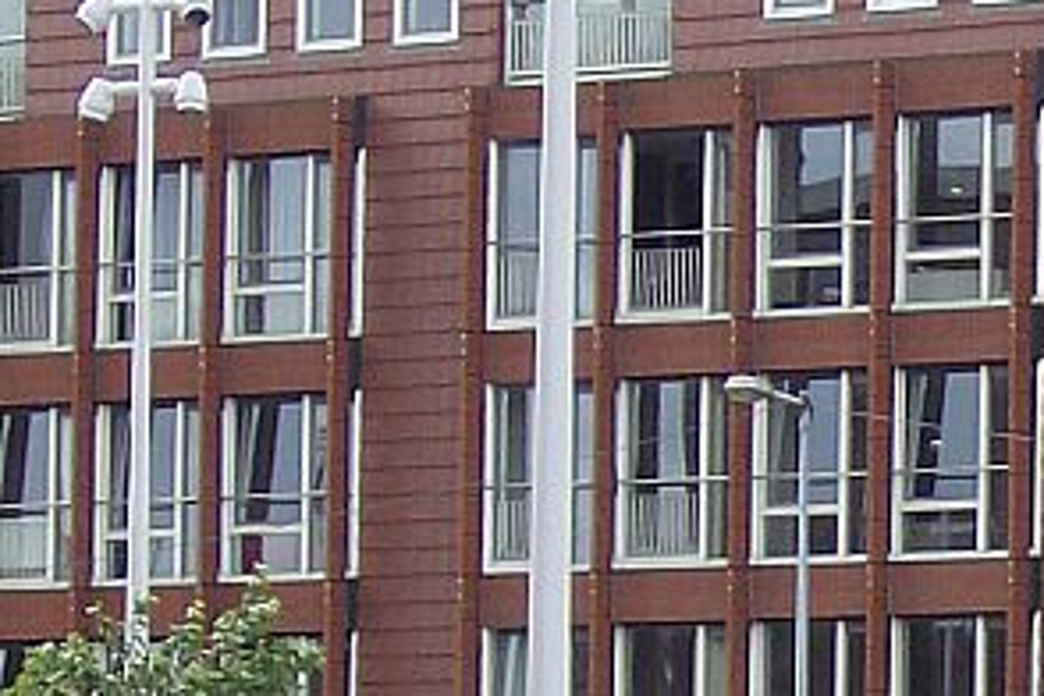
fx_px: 10497
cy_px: 811
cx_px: 1520
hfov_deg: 5.6
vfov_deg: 3.8
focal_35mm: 362
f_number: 4.6
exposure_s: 1/188
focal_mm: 16.6
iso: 100
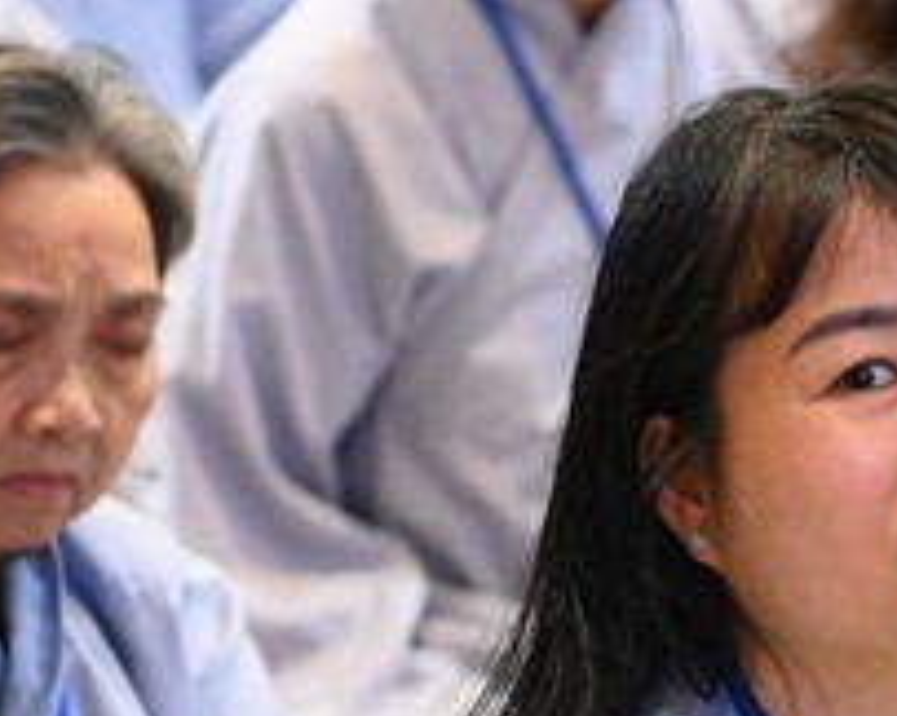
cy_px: 597
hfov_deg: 5.3
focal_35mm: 361
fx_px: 9575
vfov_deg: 4.3
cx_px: 1250
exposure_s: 1/125
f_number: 4
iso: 8000
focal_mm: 120
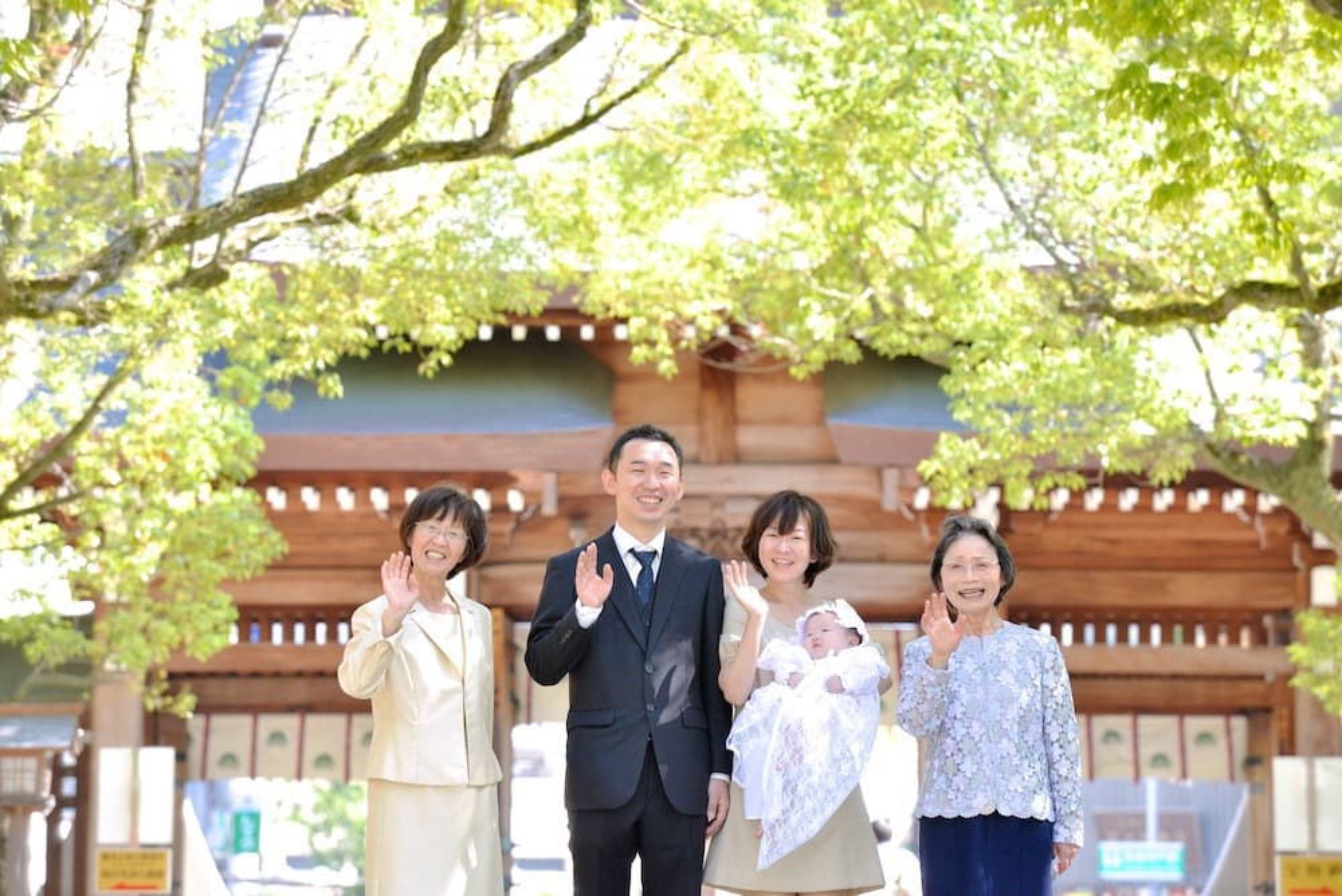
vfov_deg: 8.6
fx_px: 5968
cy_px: 448
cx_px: 671
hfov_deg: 12.8
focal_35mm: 160
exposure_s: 1/640
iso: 2000
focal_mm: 160
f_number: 5.6
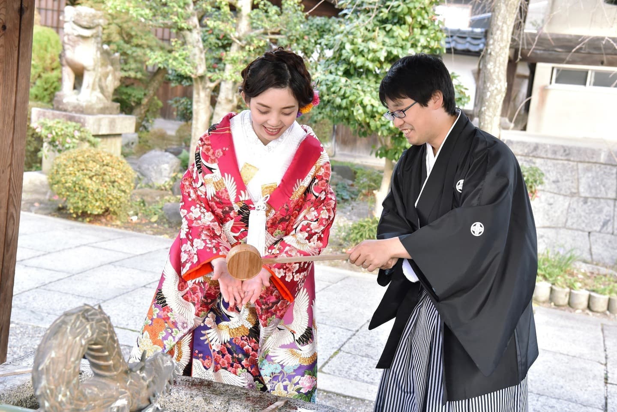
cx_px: 308
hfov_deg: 38.2
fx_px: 891
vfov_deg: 26.0
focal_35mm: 52
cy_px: 206
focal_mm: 52
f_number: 6.3
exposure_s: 1/250
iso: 2000
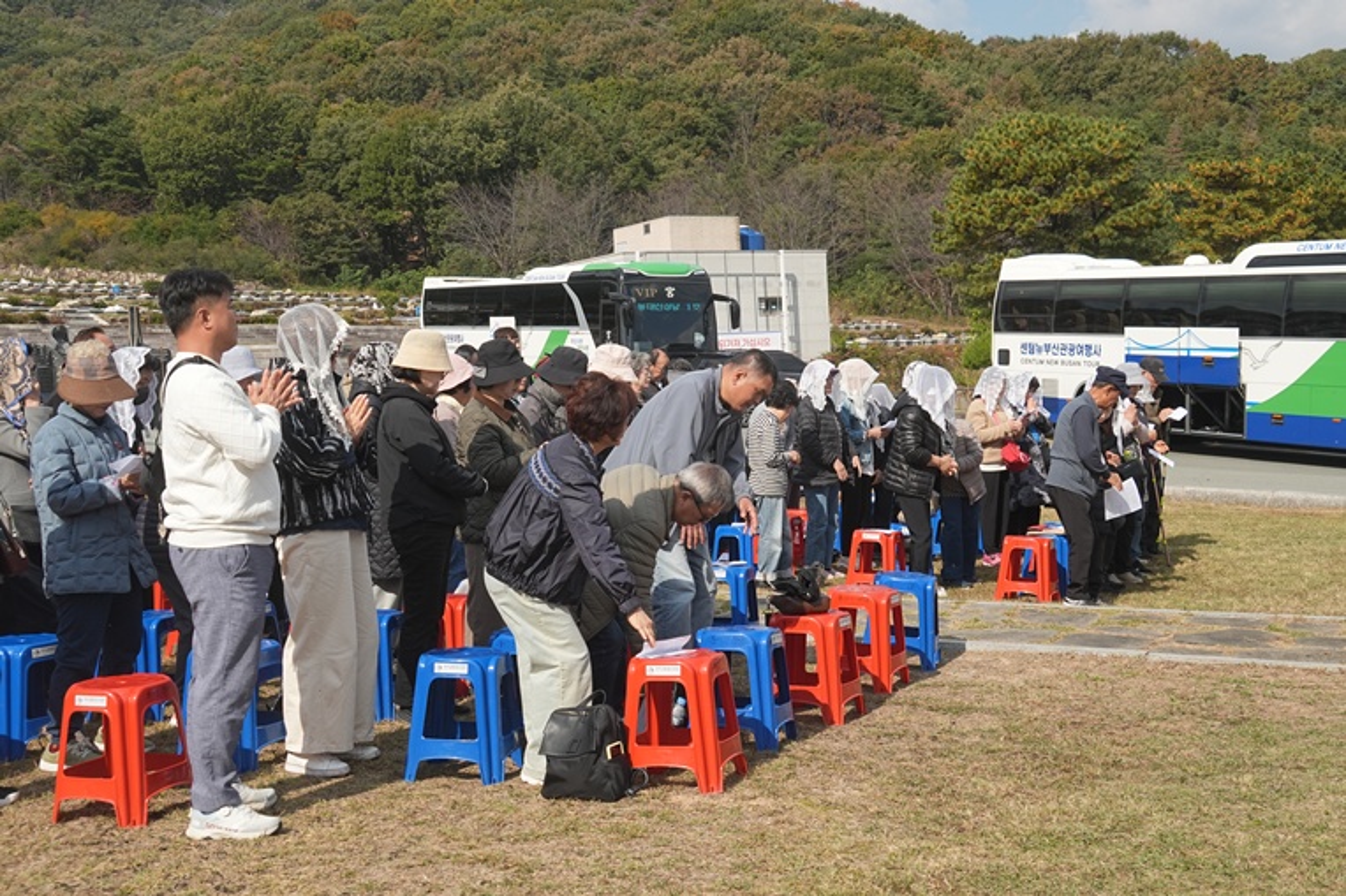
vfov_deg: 29.9
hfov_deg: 43.6
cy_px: 448
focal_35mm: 45
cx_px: 673
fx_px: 1682
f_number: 9
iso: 200
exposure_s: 1/400
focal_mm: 30
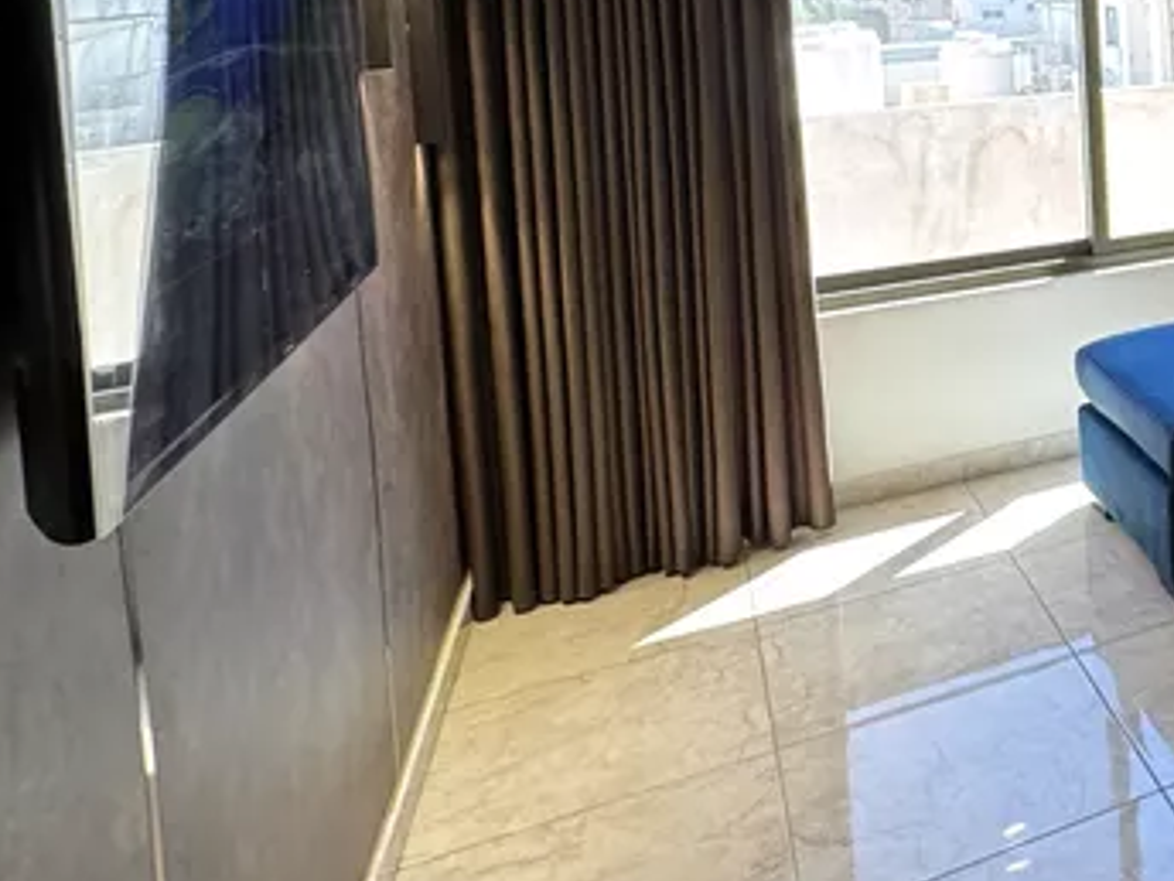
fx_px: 1289
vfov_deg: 34.9
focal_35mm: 38
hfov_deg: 35.5
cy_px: 38
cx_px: 1483
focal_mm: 2.22
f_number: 2.2
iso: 250
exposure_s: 1/100
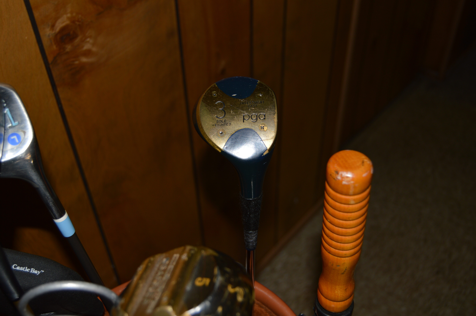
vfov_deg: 34.1
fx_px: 515
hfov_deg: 49.6
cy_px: 158
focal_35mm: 39
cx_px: 238
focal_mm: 26
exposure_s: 1/160
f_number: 4
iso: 100
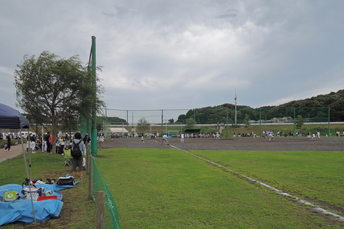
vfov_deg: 43.4
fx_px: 287
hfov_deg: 61.9
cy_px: 137
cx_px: 176
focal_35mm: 30
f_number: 2.8
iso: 80
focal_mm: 5.1
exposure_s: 1/1000
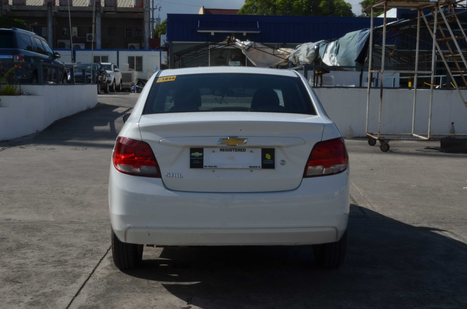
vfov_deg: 28.0
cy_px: 154
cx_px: 234
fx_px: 621
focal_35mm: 48
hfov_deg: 41.2
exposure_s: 1/25
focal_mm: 32
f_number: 32
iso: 100
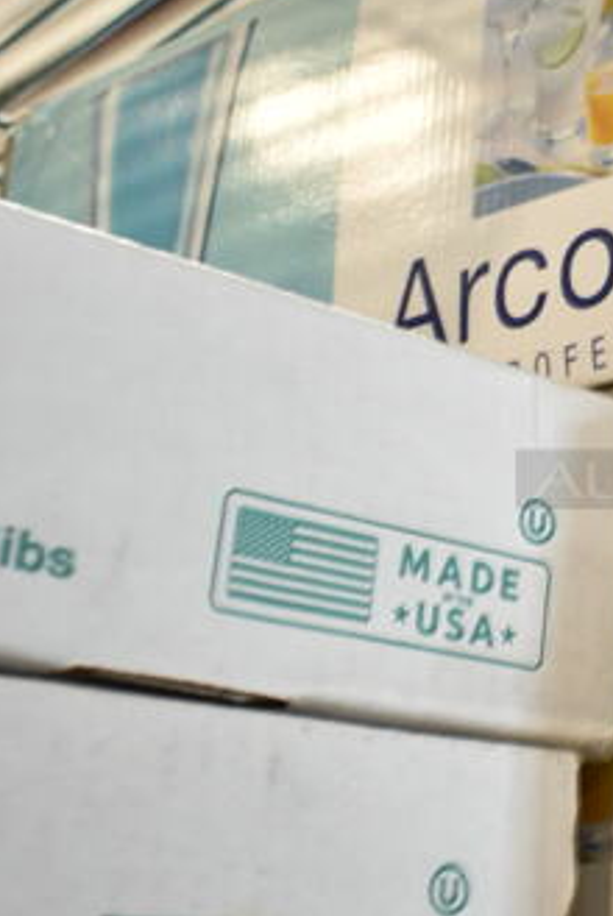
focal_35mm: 75
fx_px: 1911
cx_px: 828
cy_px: 363
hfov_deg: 17.0
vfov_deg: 26.9
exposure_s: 1/30
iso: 160
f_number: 3.5
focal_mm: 18
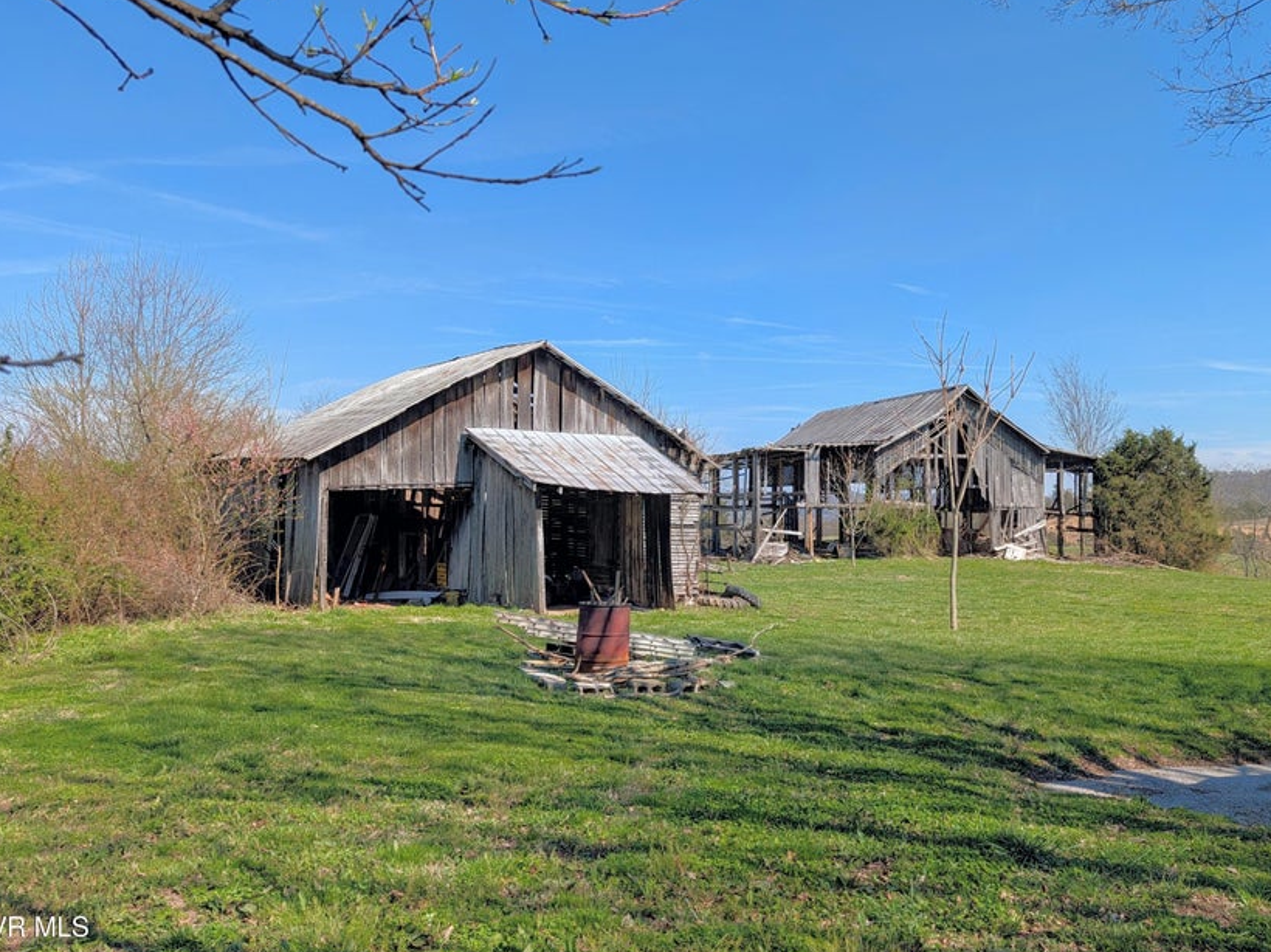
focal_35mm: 25
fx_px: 917
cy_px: 476
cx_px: 631
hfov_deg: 69.4
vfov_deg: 54.8
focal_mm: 6.9
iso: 21
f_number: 1.68
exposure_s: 1/1195
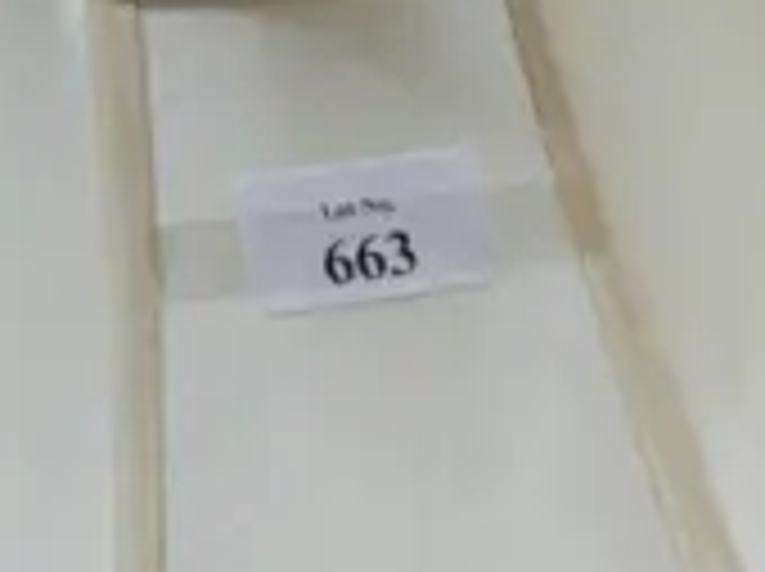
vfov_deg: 8.3
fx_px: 3730
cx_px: 1764
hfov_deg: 10.3
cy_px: 1155
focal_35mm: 169
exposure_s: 1/60
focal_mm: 14
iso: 200
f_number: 3.5
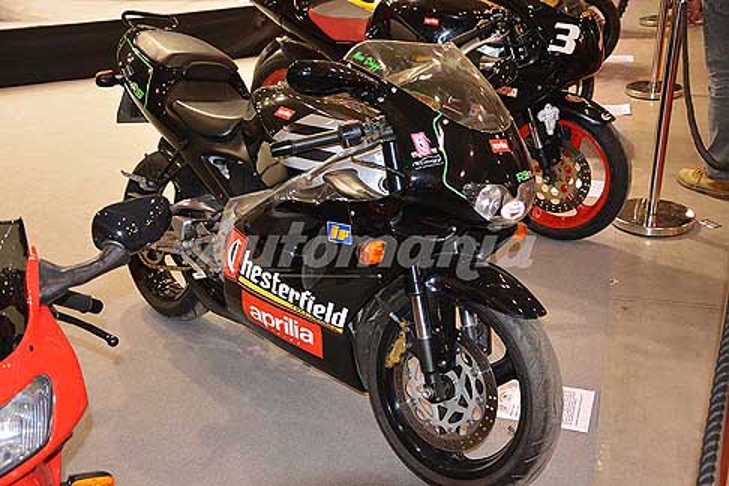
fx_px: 850
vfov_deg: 31.9
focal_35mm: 42
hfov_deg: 46.4
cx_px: 364
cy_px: 243
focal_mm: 28
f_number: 4
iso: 1100
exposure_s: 1/60
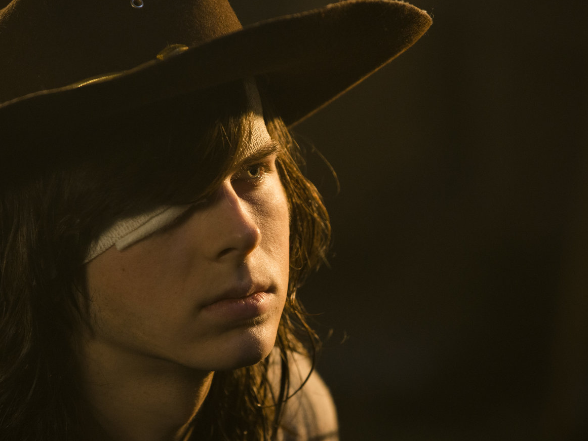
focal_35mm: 282
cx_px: 344
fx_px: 4791
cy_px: 239
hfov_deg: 7.0
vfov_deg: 5.3
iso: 1600
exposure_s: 1/250
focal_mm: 185
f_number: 4
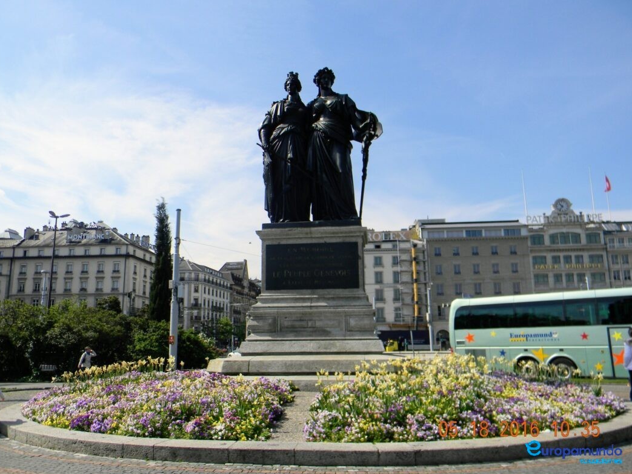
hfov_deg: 61.7
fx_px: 529
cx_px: 313
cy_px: 235
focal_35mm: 29
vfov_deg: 48.2
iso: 80
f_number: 7
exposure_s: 1/265
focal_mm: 5
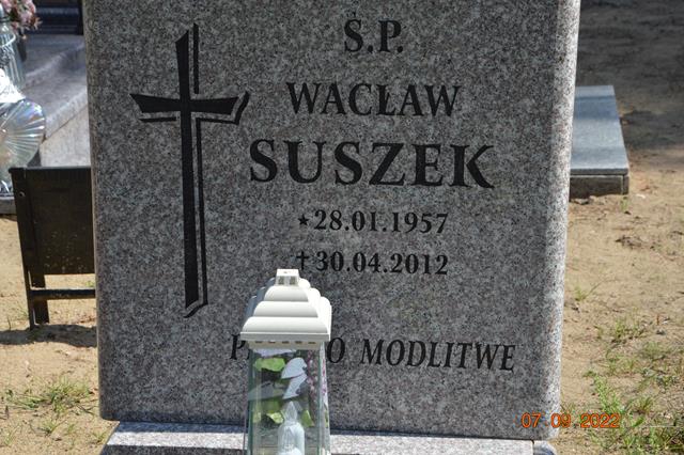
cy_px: 228
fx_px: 1481
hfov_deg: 26.0
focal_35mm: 78
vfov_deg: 17.5
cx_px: 342
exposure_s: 1/200
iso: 100
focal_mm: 52
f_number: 7.1
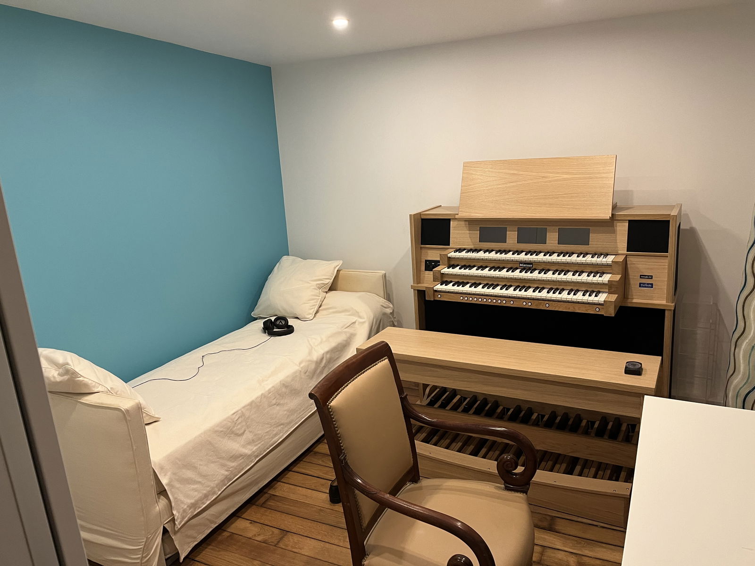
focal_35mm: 26
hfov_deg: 67.3
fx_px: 567
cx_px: 378
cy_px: 283
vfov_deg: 53.1
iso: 125
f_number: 1.6
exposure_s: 1/50
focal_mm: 5.1
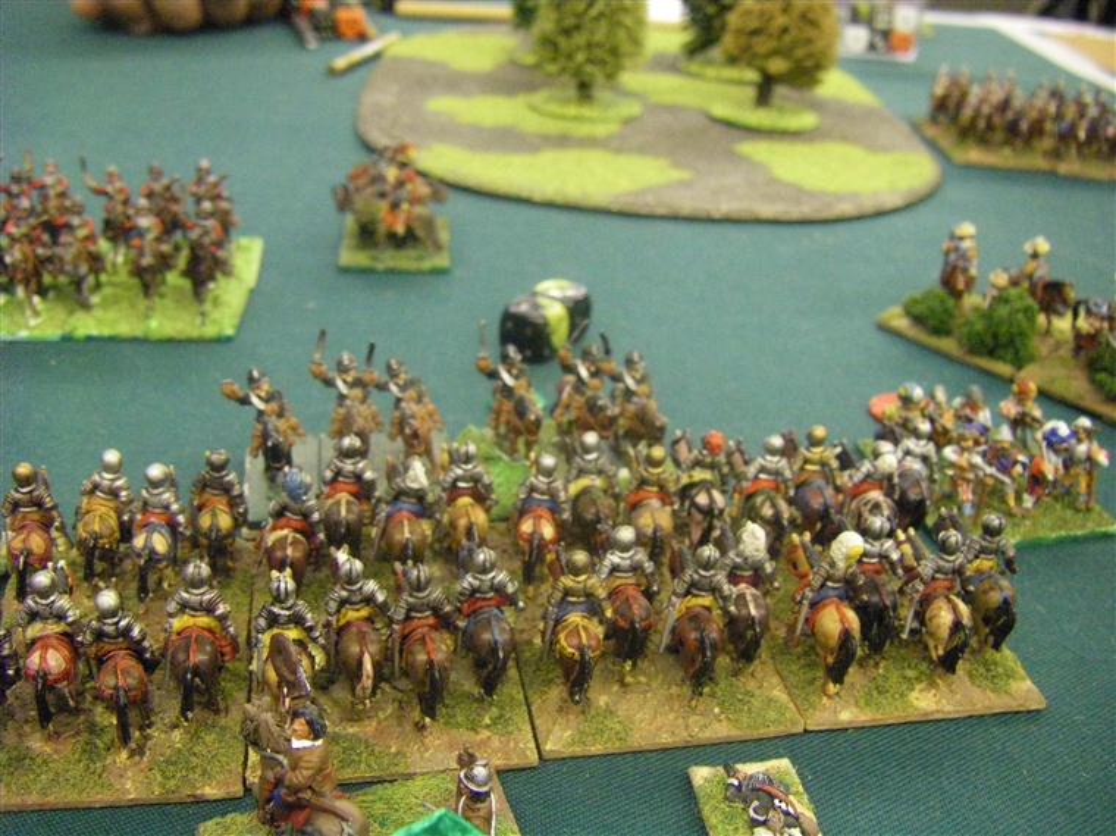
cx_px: 558
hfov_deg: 49.0
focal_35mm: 38
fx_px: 1224
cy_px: 418
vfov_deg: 37.7
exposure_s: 1/20
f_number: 3.5
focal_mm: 6.3
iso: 800
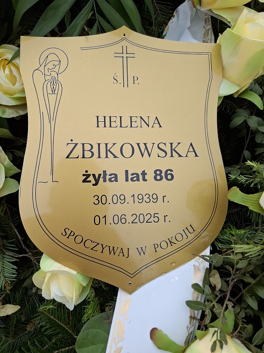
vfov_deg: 73.9
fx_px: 234
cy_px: 176
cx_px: 132
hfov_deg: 58.9
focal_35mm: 23
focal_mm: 5.54
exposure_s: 1/714
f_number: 1.8
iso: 50
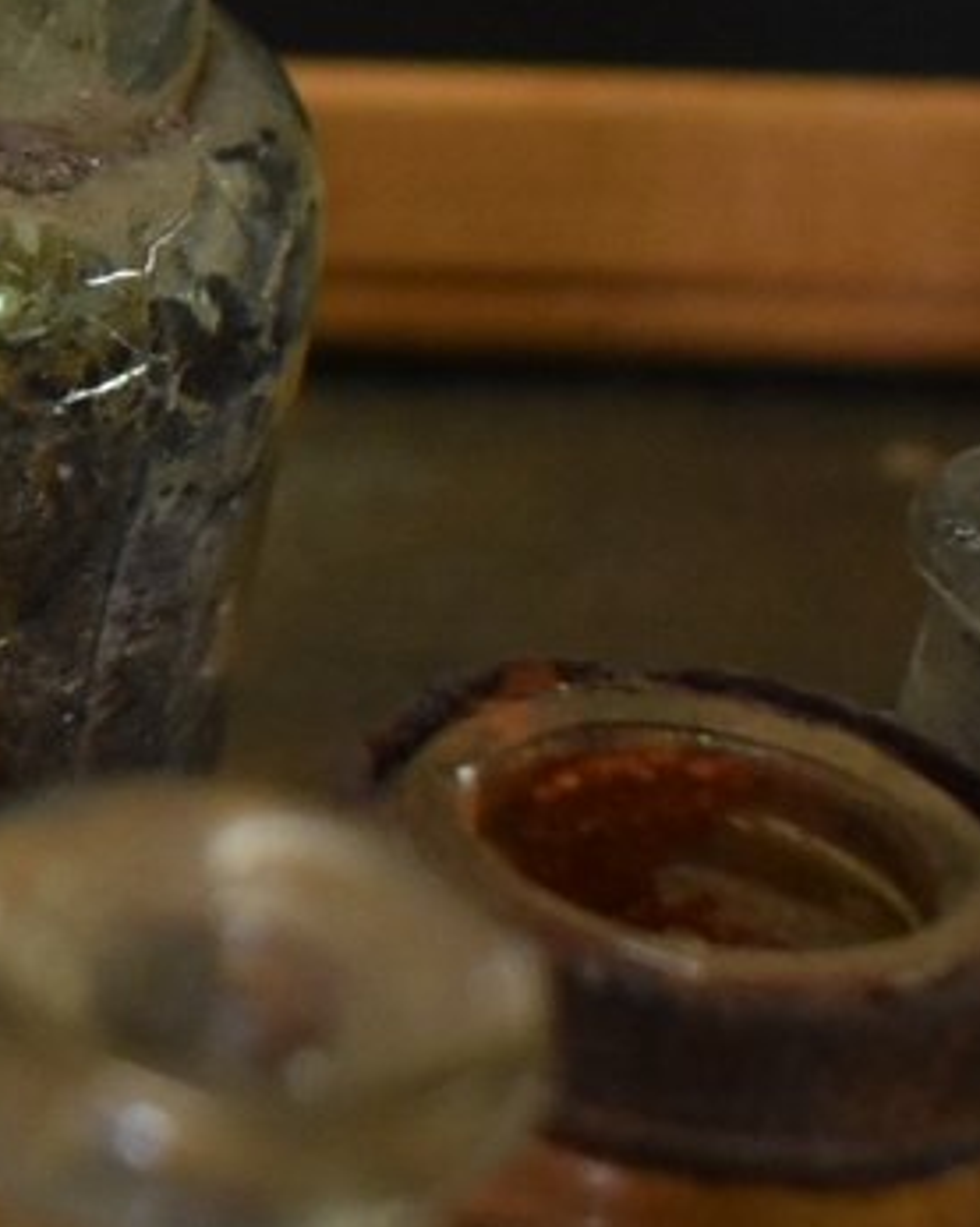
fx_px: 6763
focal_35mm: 186
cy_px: -19
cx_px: -1790
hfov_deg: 7.4
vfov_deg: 10.3
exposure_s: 1/125
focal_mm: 27
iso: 1400
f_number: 4
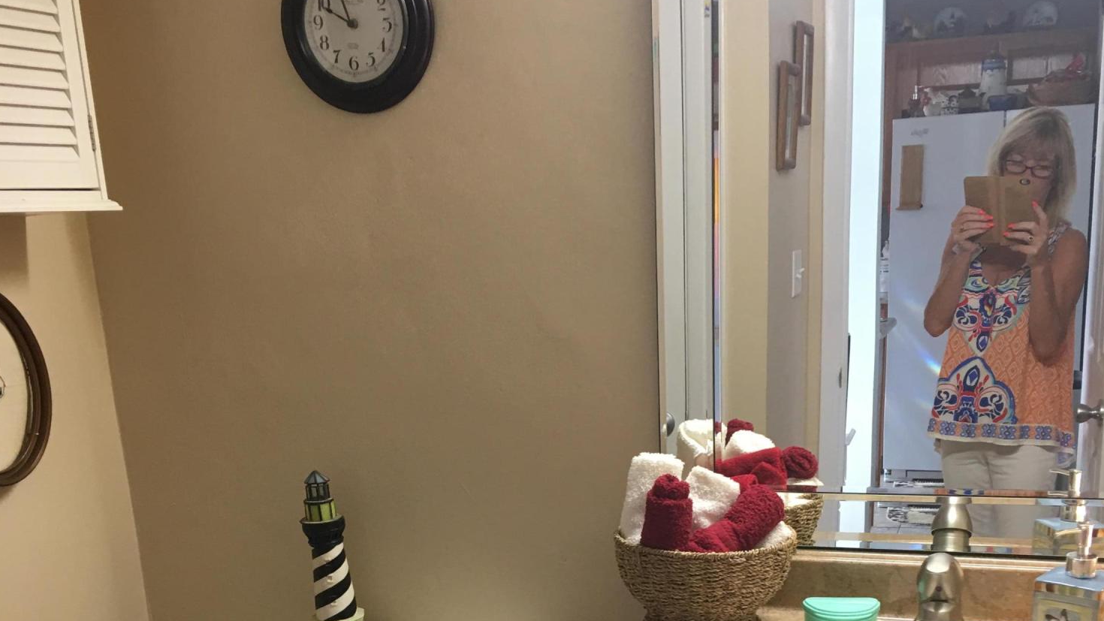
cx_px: 547
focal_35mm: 43
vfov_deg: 26.6
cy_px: 585
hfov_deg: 47.4
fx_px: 1259
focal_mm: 4.15
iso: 32
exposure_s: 1/15
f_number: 2.2
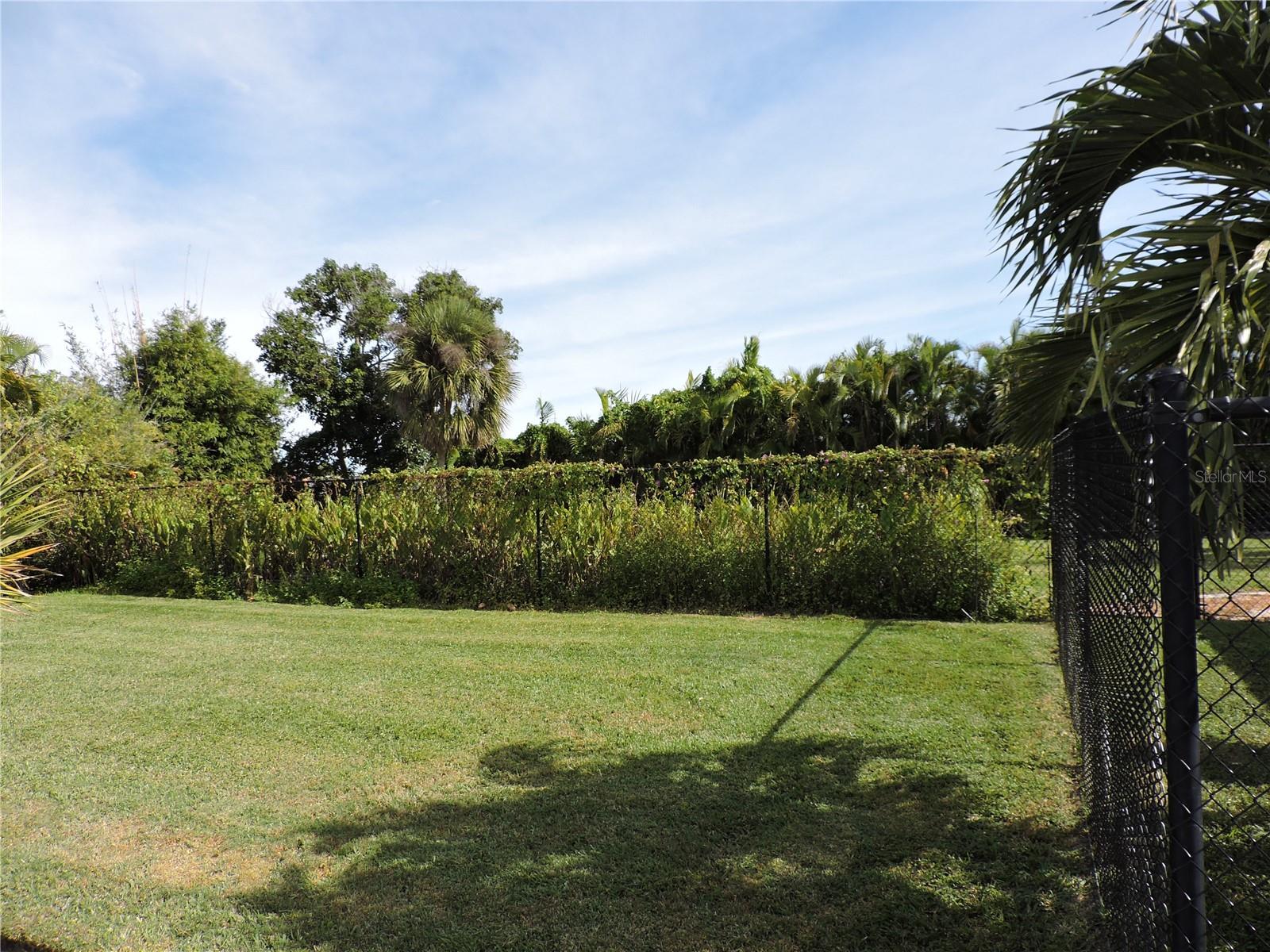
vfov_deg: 56.8
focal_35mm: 24
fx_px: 881
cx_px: 635
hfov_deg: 71.6
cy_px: 476
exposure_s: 1/1000
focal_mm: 4.3
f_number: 3
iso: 100
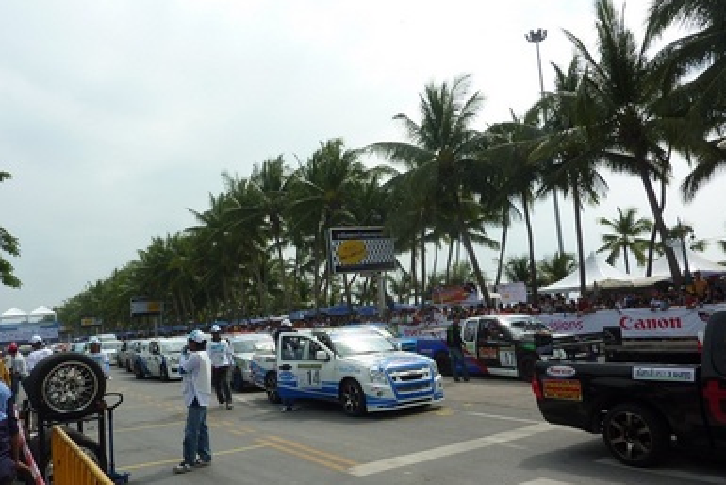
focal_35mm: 27
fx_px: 545
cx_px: 370
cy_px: 262
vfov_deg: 47.9
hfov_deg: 67.4
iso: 80
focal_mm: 4.1
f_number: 5.6
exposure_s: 1/400
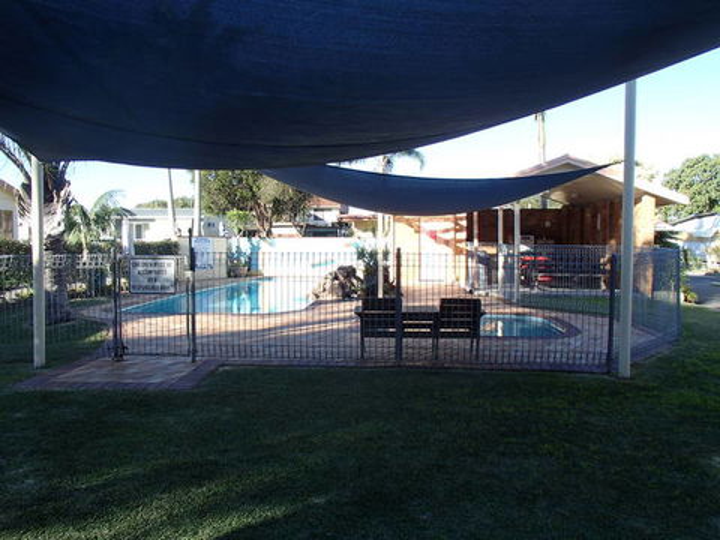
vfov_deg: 49.7
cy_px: 270
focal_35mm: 28
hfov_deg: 63.4
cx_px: 360
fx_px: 582
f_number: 3.9
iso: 100
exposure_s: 1/250
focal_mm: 5
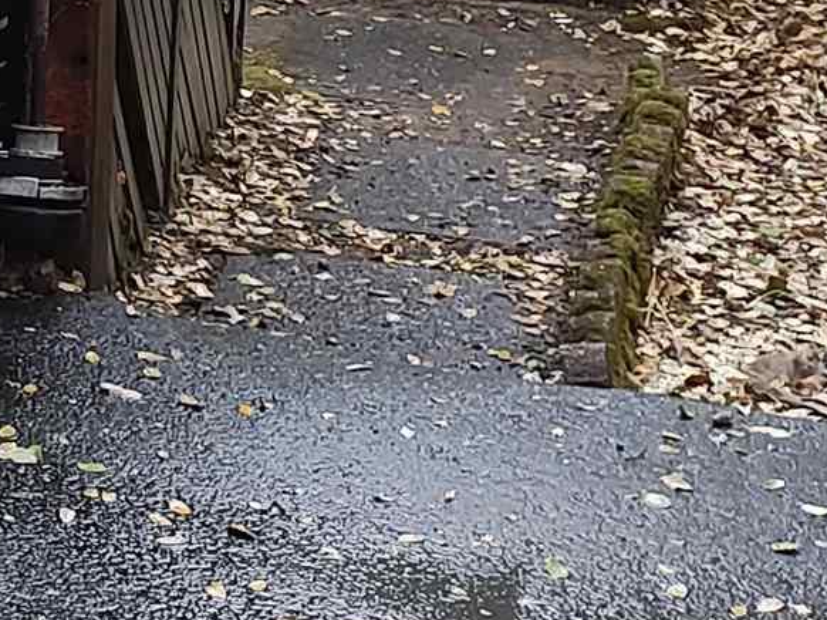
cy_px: -341
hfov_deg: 12.9
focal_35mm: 132
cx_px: -841
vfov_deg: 10.8
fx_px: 3152
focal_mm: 4.71
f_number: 1.7
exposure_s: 1/60
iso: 613
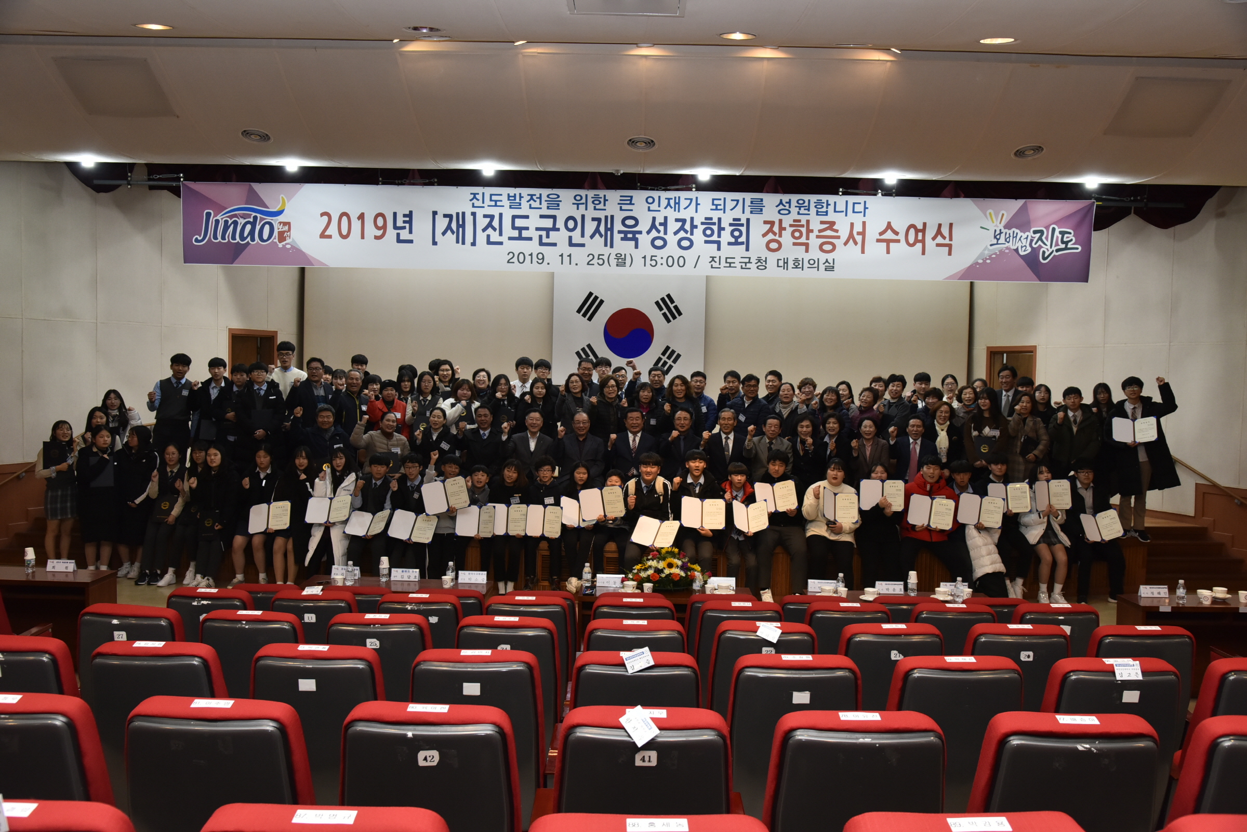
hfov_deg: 61.9
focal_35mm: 30
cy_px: 416
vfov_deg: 43.6
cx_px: 624
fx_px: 1039
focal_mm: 30
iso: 1250
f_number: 6.3
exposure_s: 1/100
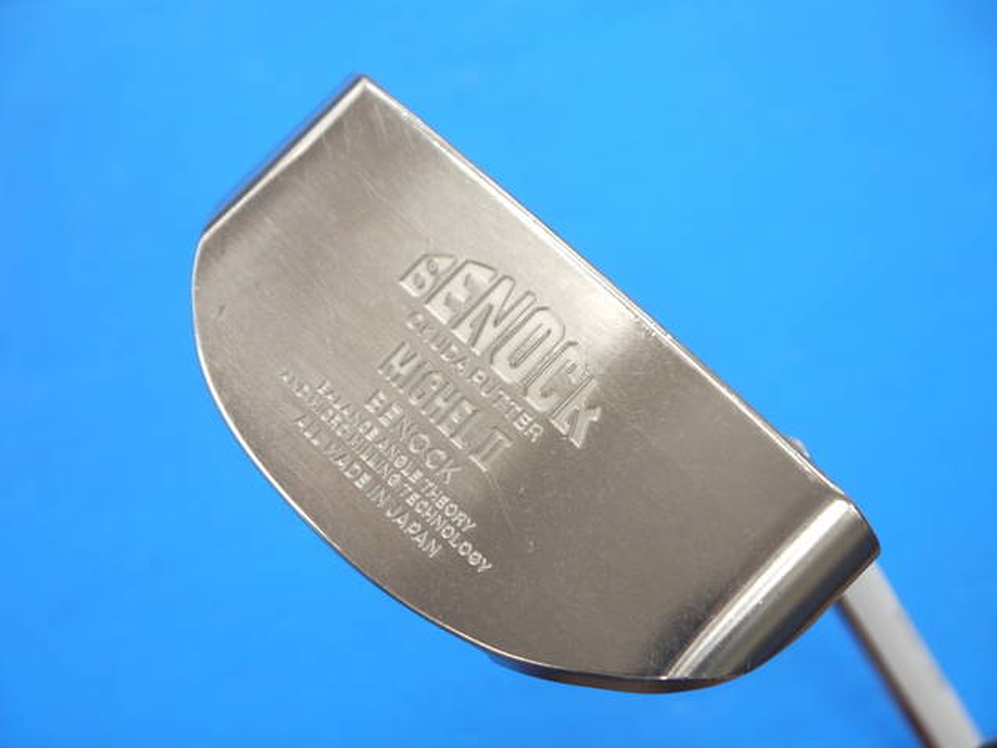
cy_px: 374
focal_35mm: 79
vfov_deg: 18.7
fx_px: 2275
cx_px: 503
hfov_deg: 24.7
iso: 500
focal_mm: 39
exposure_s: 1/80
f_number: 5.5
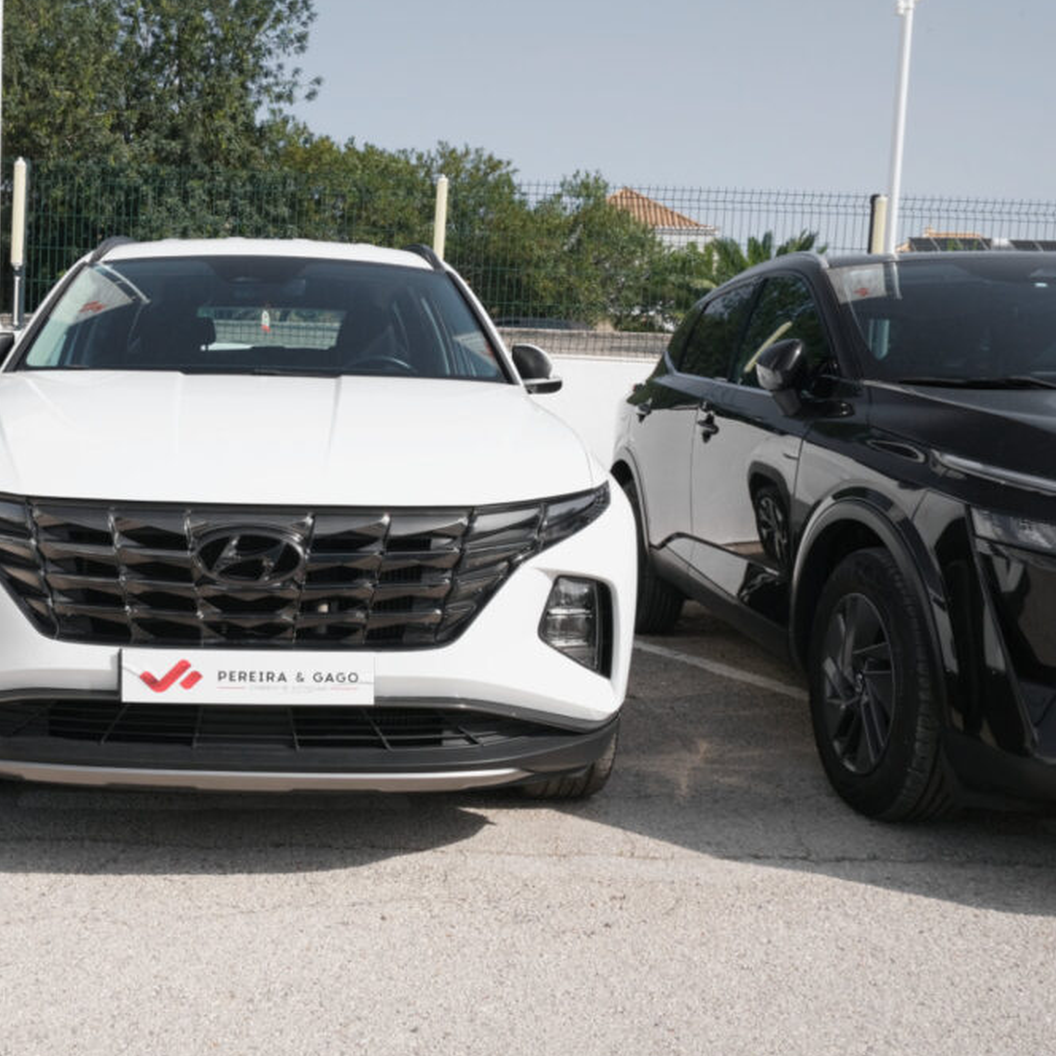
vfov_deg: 43.9
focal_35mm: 38
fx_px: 1312
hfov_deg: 42.8
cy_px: 526
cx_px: 293
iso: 160
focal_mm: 19.2
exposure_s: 1/200
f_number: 10
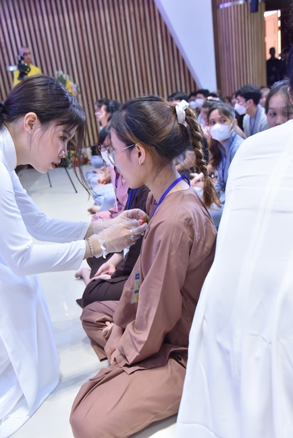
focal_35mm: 35
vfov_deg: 54.4
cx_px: 146
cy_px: 219
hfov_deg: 37.9
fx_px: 427
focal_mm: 35
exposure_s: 1/60
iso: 1250
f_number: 5
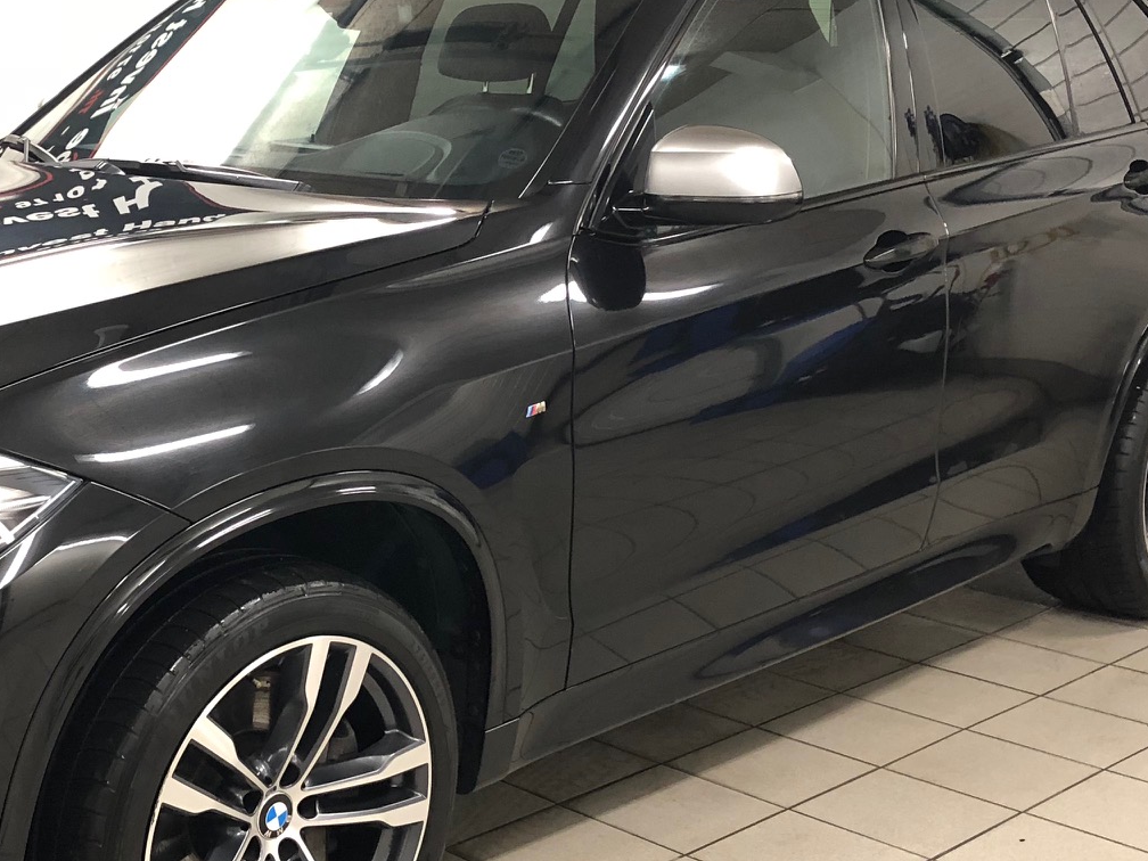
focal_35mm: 56
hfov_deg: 33.9
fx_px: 1857
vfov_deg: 26.1
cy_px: 346
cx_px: 335
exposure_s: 1/14
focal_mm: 3.99
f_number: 1.8
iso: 100
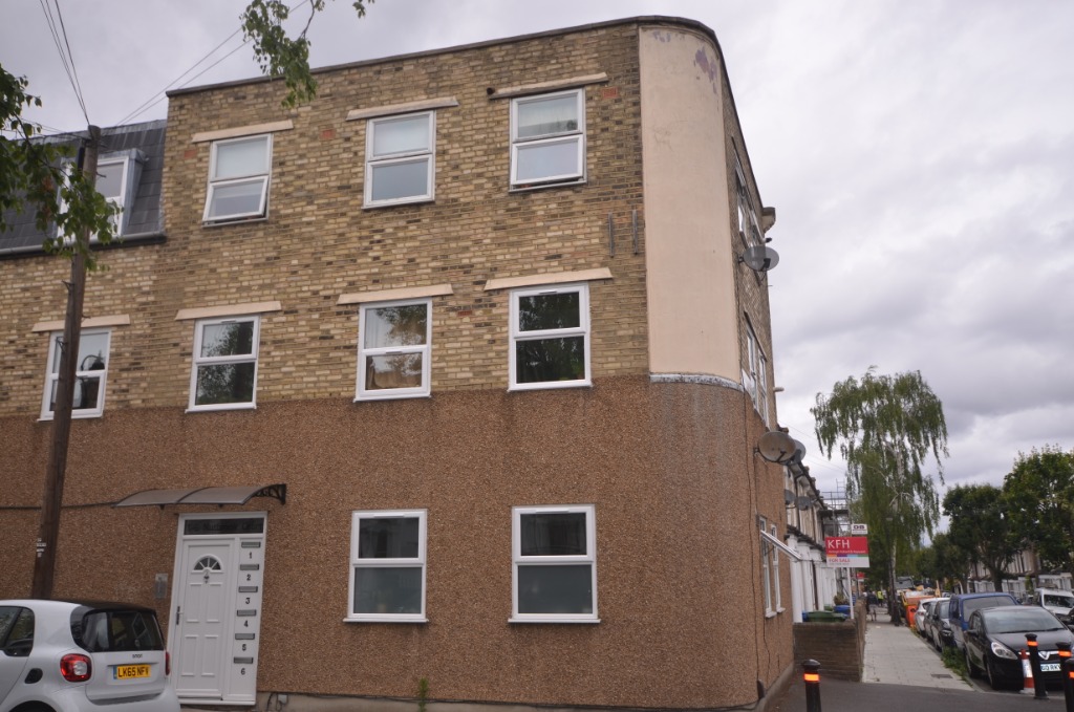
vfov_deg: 43.5
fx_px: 893
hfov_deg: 62.0
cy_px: 356
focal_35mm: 30
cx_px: 537
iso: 100
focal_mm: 20
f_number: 6.3
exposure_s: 1/250
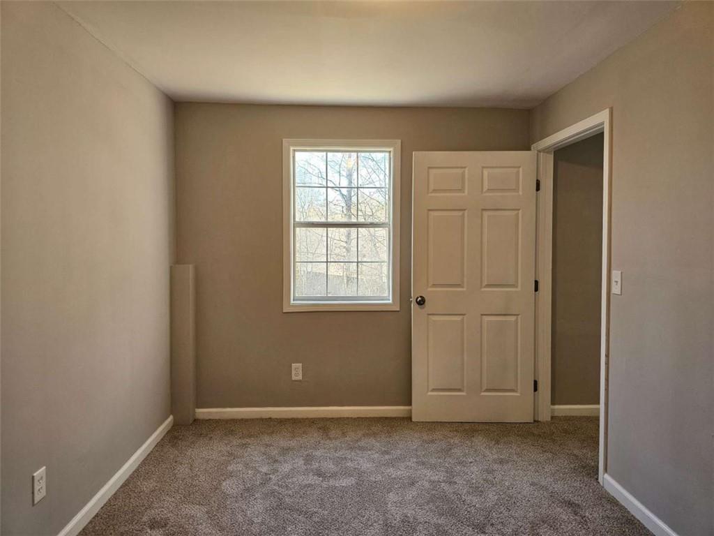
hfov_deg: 73.9
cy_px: 268
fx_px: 474
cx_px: 357
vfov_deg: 58.9
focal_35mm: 23
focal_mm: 6.3
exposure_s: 1/120
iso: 160
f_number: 1.7
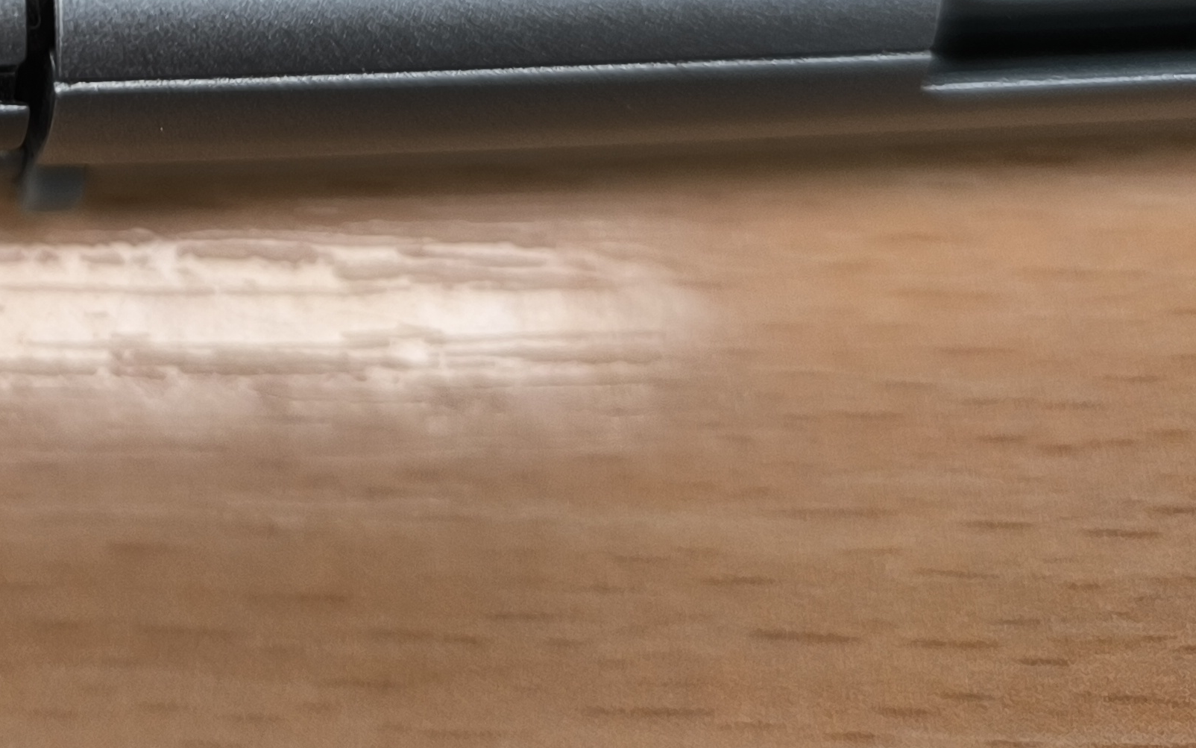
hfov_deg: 29.7
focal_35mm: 62
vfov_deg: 18.6
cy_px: -360
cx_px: -116
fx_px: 2021
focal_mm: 6.14
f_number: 1.65
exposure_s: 1/100
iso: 400
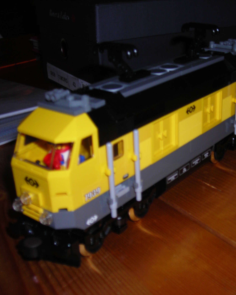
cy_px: 149
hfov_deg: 30.0
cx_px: 164
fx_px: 437
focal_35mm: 50
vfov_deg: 37.3
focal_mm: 6.3
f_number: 3.2
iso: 50
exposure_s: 1/60.1
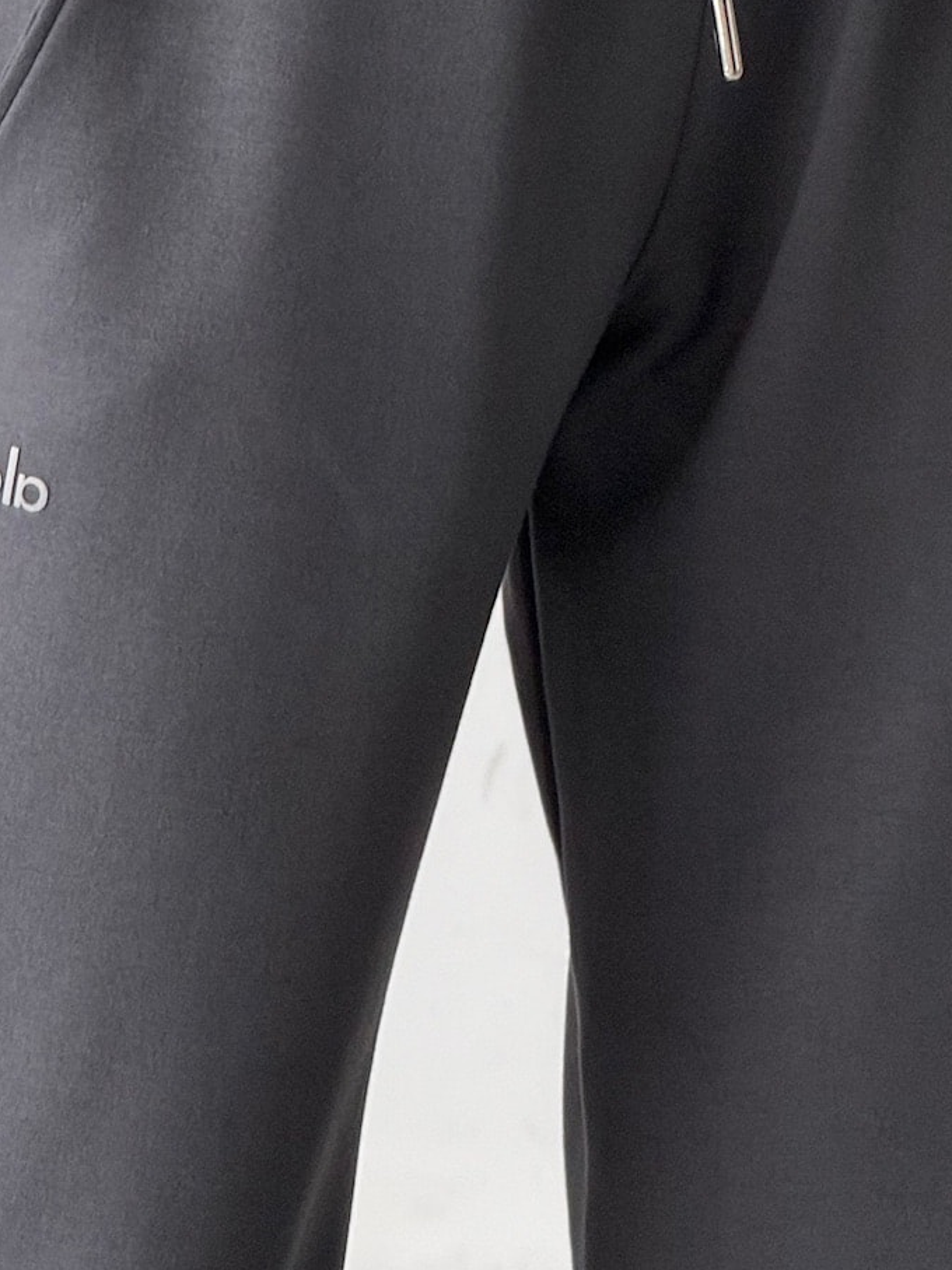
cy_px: -17
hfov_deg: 5.5
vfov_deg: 7.3
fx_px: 9940
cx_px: 507
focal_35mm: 271
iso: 100
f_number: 2.8
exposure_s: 1/99
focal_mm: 15.66
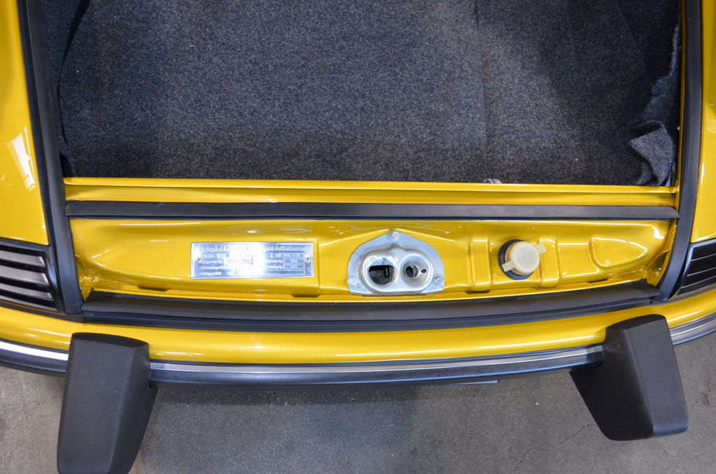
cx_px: 358
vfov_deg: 47.7
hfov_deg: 67.5
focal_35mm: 27
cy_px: 237
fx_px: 536
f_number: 3.5
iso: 1000
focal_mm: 18
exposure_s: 1/60
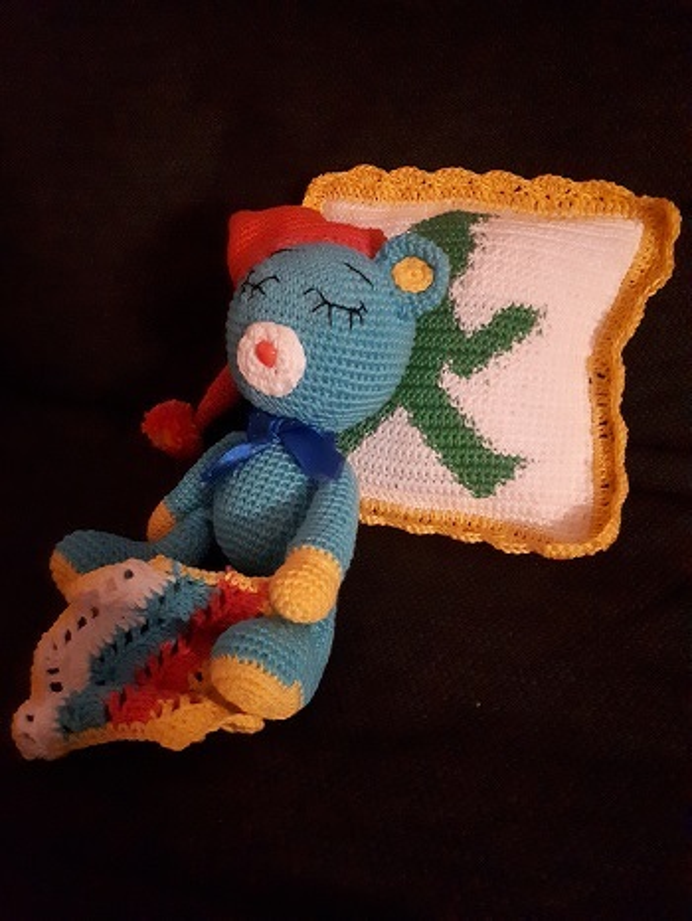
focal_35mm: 27
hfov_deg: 51.4
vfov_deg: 65.3
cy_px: 460
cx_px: 346
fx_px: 719
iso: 2000
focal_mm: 3.6
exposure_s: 1/10
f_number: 1.9
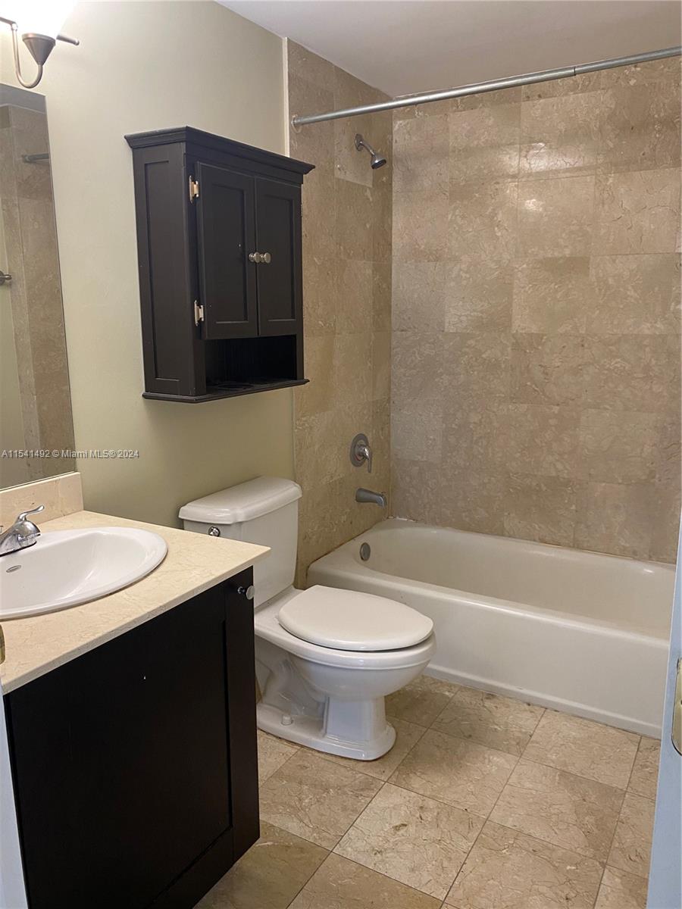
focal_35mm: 26
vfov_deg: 67.3
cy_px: 454
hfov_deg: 53.1
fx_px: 683
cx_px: 341
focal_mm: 4.25
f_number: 1.8
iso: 125
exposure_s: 1/60
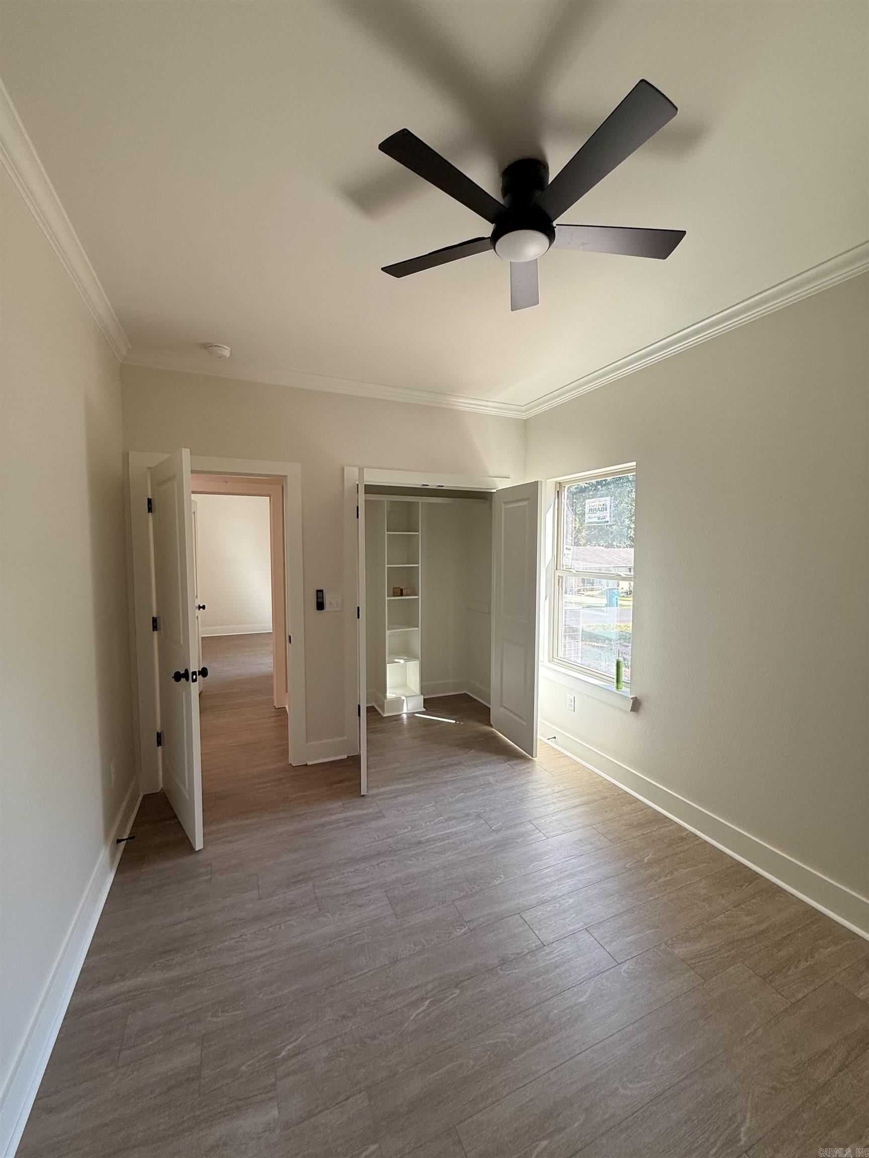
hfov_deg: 85.7
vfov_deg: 102.1
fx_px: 469
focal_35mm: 14
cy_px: 579
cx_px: 434
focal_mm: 2.22
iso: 64
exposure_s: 1/120
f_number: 2.2
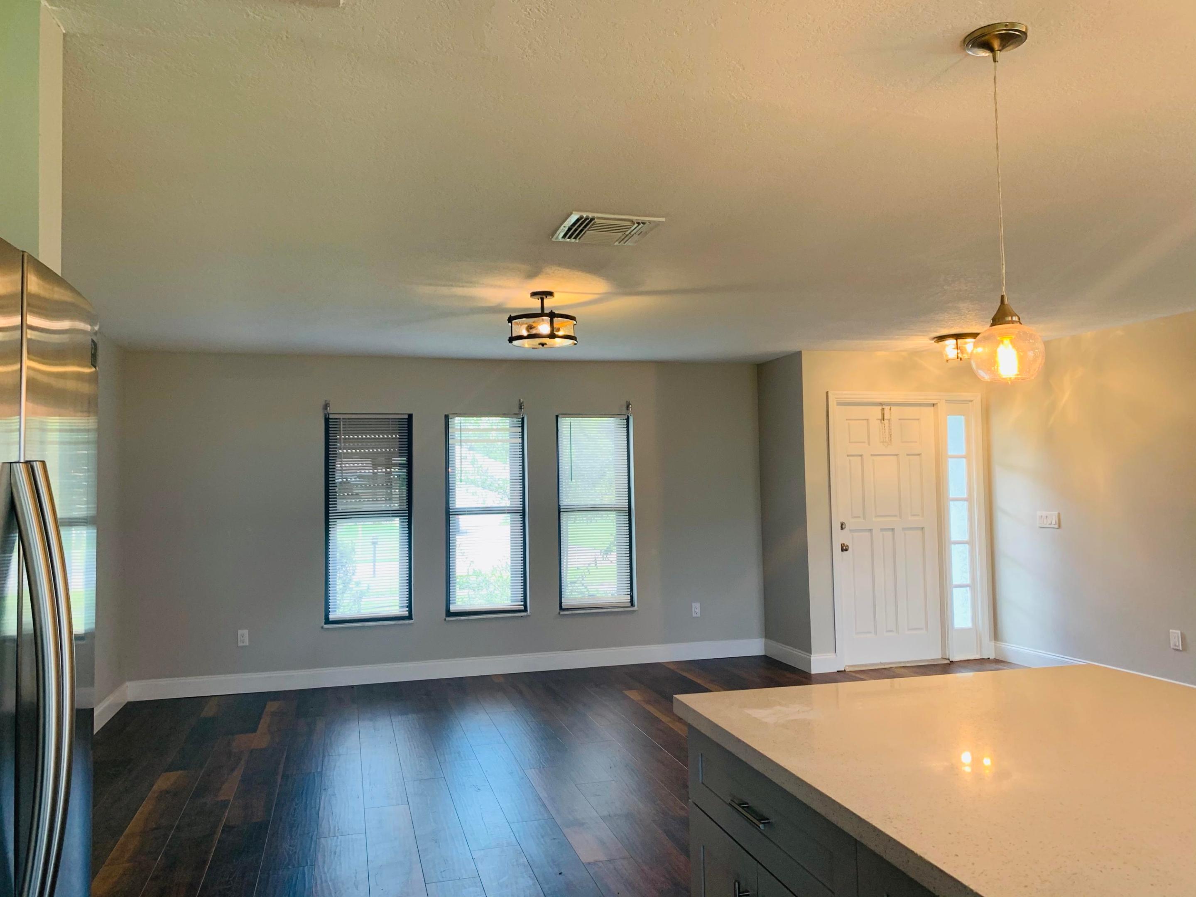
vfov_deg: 53.1
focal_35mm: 26
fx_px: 898
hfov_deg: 67.3
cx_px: 598
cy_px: 448
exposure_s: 1/60
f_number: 1.8
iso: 80
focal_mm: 4.25
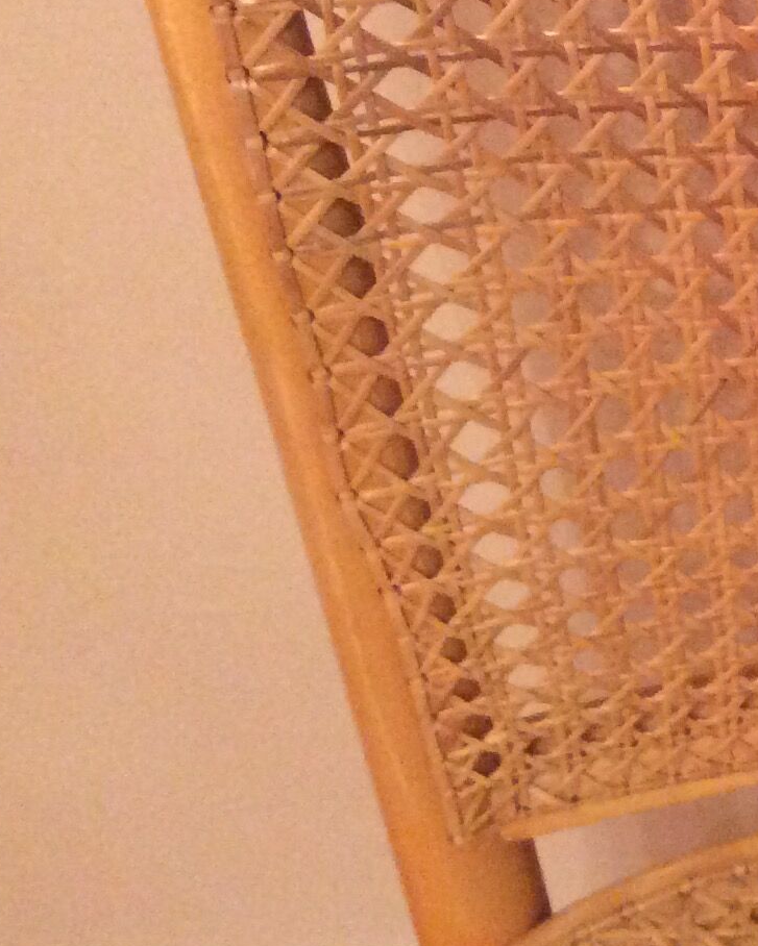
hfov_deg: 15.5
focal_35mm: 89
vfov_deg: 21.2
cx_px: 1236
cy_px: 151
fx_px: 2495
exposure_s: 1/25
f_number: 2.4
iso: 320
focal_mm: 3.3
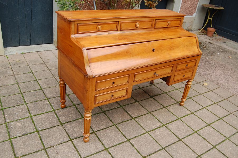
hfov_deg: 57.3
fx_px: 218
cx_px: 119
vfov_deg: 39.9
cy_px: 79
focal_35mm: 33
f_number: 5.6
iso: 200
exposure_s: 1/125
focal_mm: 22
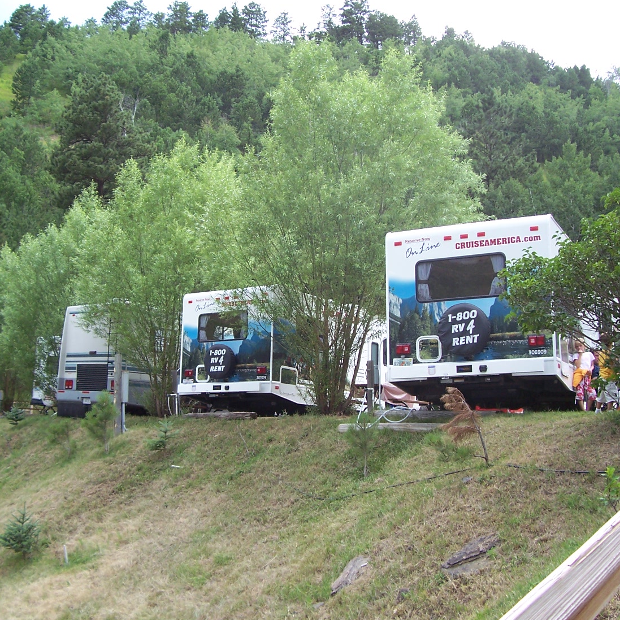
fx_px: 831
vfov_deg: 40.9
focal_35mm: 41
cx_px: 291
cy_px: 312
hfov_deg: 40.9
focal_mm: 5.6
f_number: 2.7
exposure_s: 1/90
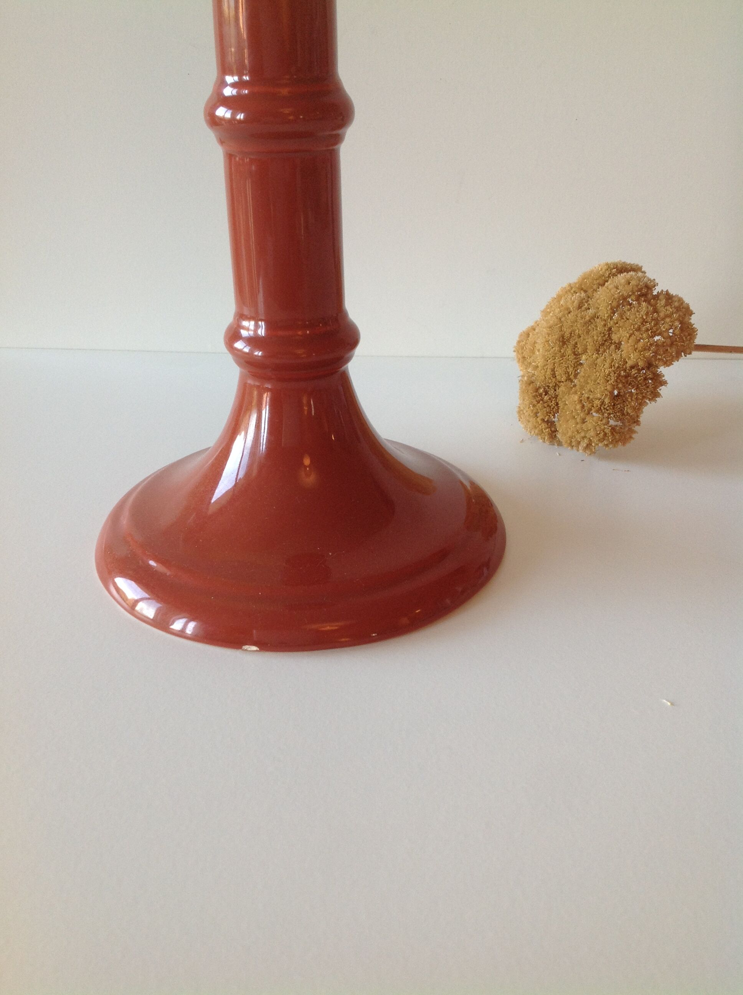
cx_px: 372
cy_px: 498
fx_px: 1004
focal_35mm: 35
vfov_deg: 52.7
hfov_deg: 40.6
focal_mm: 4.28
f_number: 2.4
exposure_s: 1/33
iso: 50
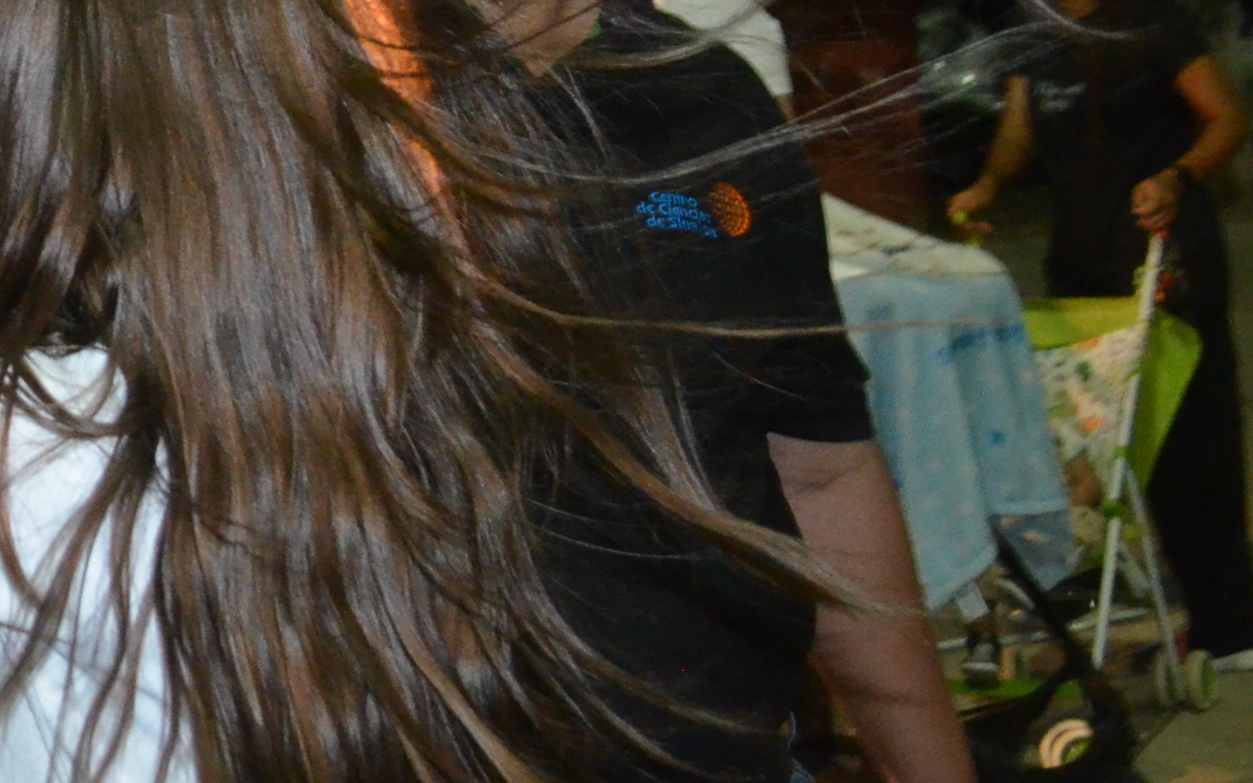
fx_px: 2630
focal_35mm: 77
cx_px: -306
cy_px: -115
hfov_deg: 24.0
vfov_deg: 16.4
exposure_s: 1/60
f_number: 3.5
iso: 3200
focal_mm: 18
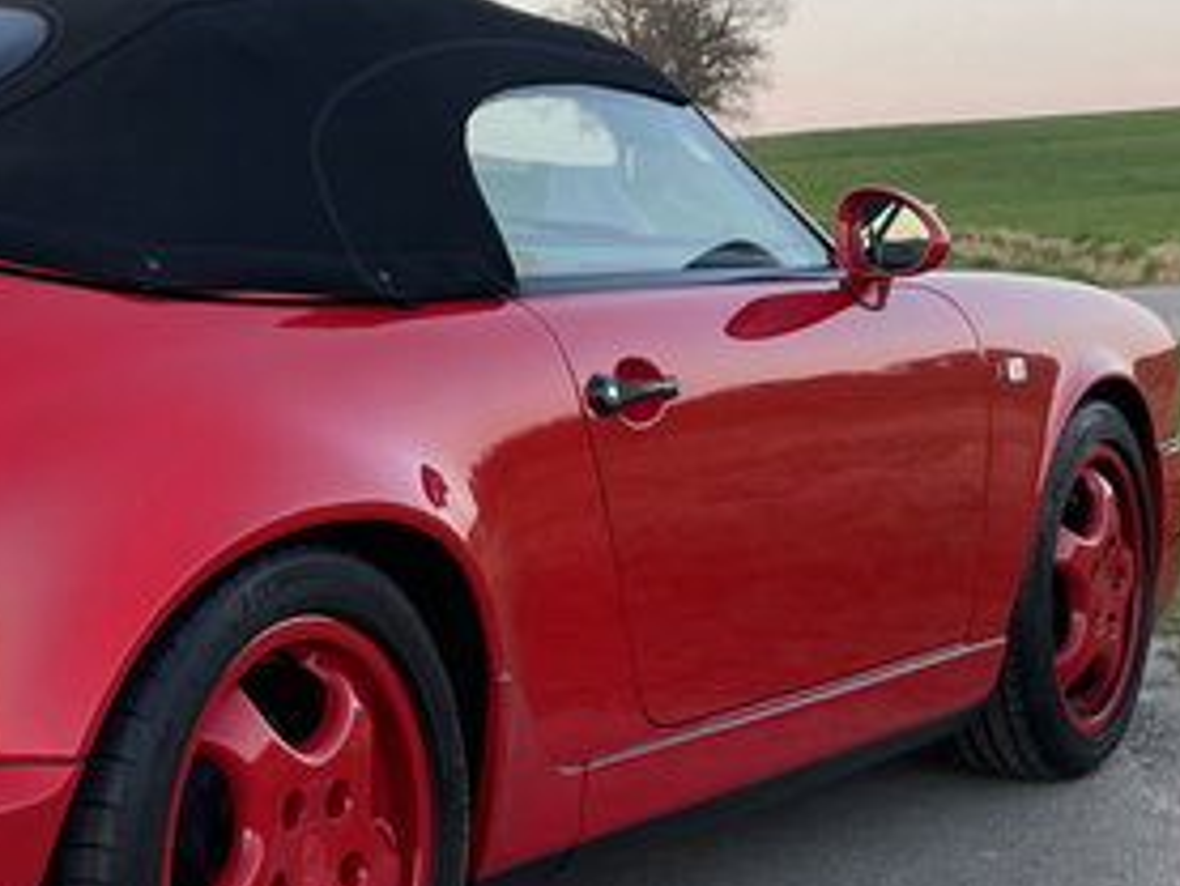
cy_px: 507
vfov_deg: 20.4
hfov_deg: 25.5
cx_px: -34
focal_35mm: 72
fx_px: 2455
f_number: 1.6
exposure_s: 1/121
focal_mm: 4.2
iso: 64
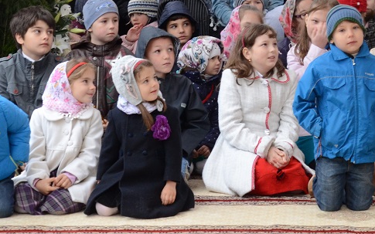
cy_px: -59
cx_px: 334
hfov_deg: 11.5
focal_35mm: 181
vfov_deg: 7.2
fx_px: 1850
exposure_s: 1/100
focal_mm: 48
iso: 800
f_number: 6.3
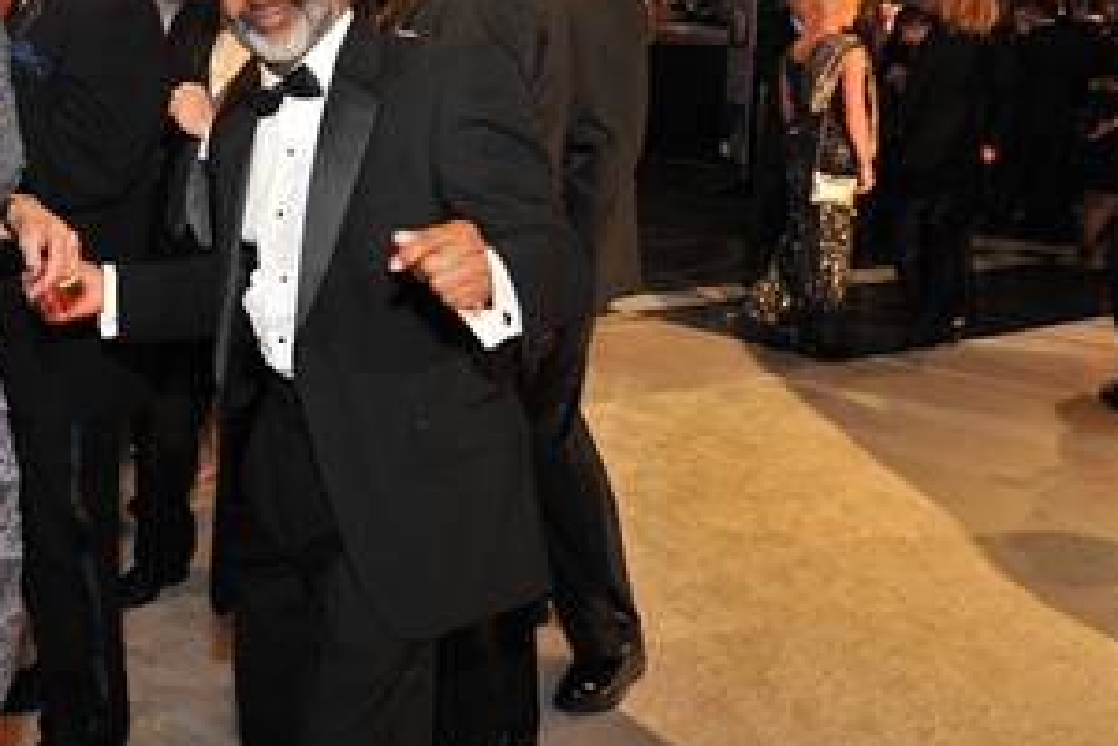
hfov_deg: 42.9
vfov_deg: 30.0
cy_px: 190
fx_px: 1366
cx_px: 261
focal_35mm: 44
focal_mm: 24
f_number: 3.5
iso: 1250
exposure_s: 1/80
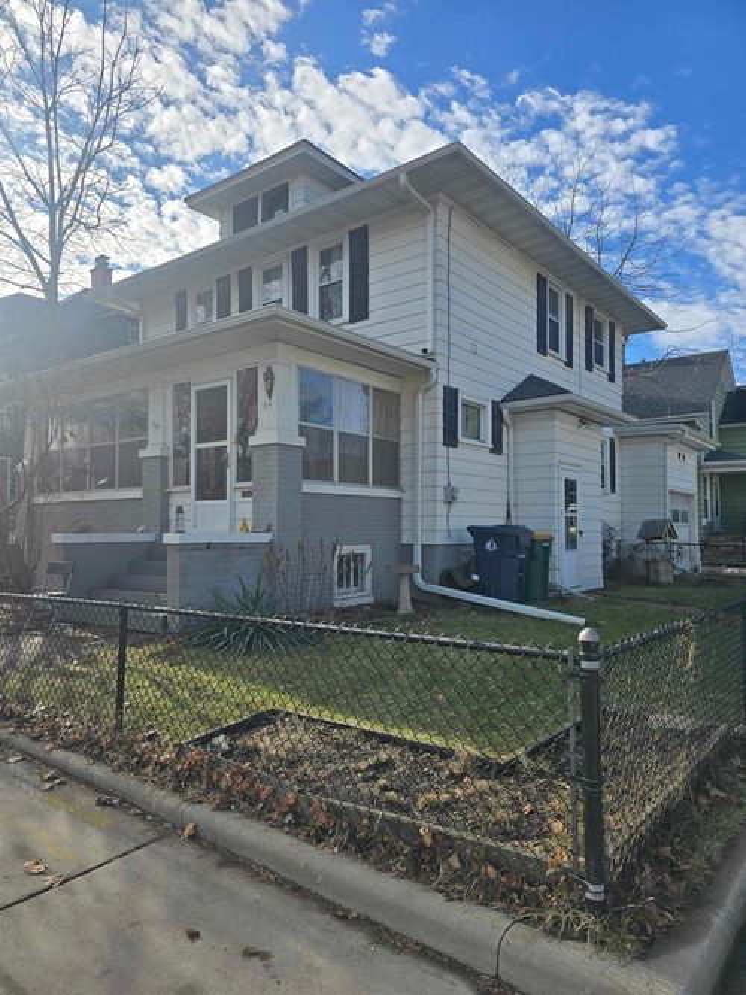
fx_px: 661
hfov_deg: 58.9
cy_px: 498
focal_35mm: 23
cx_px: 373
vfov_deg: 73.9
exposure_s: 1/1318
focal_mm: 6.3
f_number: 1.7
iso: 12
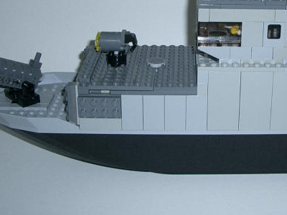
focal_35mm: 70
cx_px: 226
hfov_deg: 27.3
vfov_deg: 20.7
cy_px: 39
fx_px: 580
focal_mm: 5.8
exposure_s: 1/40
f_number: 2.6
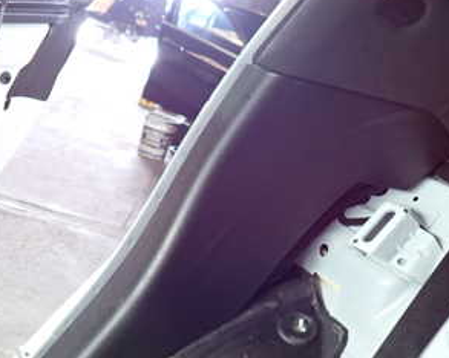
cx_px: 254
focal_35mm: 50
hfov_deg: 37.3
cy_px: 213
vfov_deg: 30.2
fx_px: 664
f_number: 2
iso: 320
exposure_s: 1/30
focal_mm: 4.5
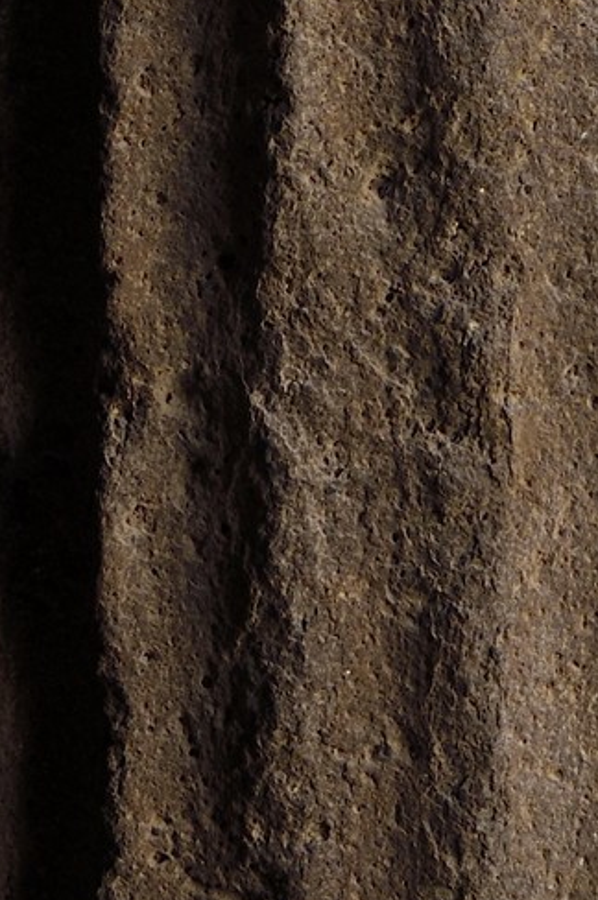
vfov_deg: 12.7
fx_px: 3573
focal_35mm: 143
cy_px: -875
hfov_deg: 9.5
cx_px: 546
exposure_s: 1/25
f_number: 7.1
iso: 200
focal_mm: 29
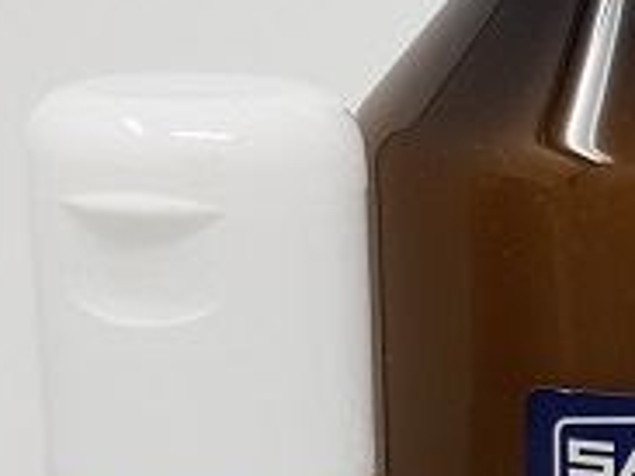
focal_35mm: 128
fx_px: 2347
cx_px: 1010
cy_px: 794
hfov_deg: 14.2
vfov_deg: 11.0
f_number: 1.7
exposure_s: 1/232
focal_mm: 4.2
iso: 40
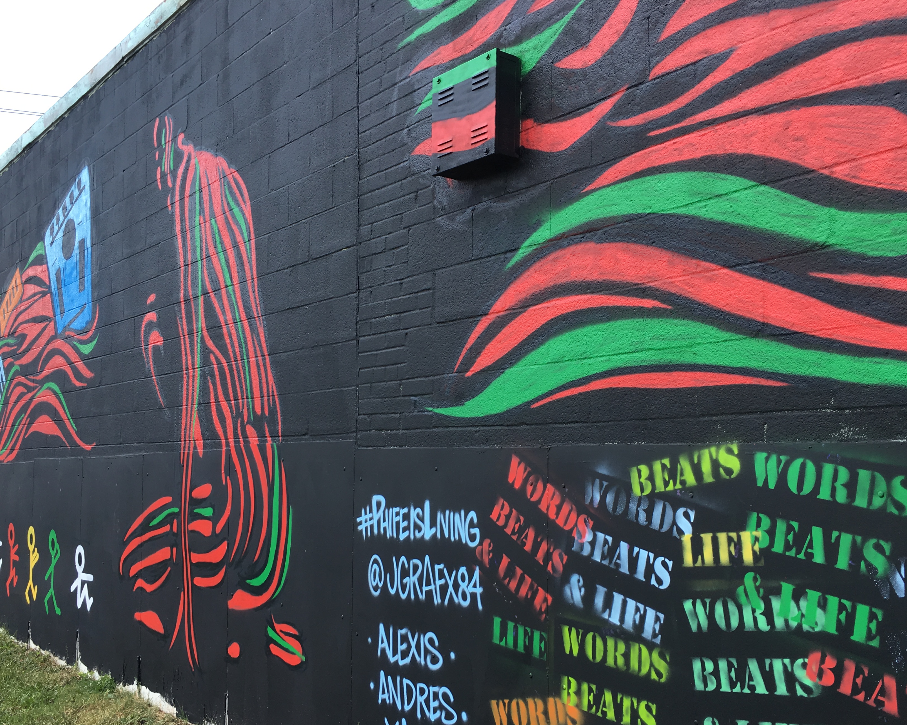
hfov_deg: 51.5
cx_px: 455
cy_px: 411
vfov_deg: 42.1
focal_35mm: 35
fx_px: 940
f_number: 2.2
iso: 25
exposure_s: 1/331
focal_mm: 4.15
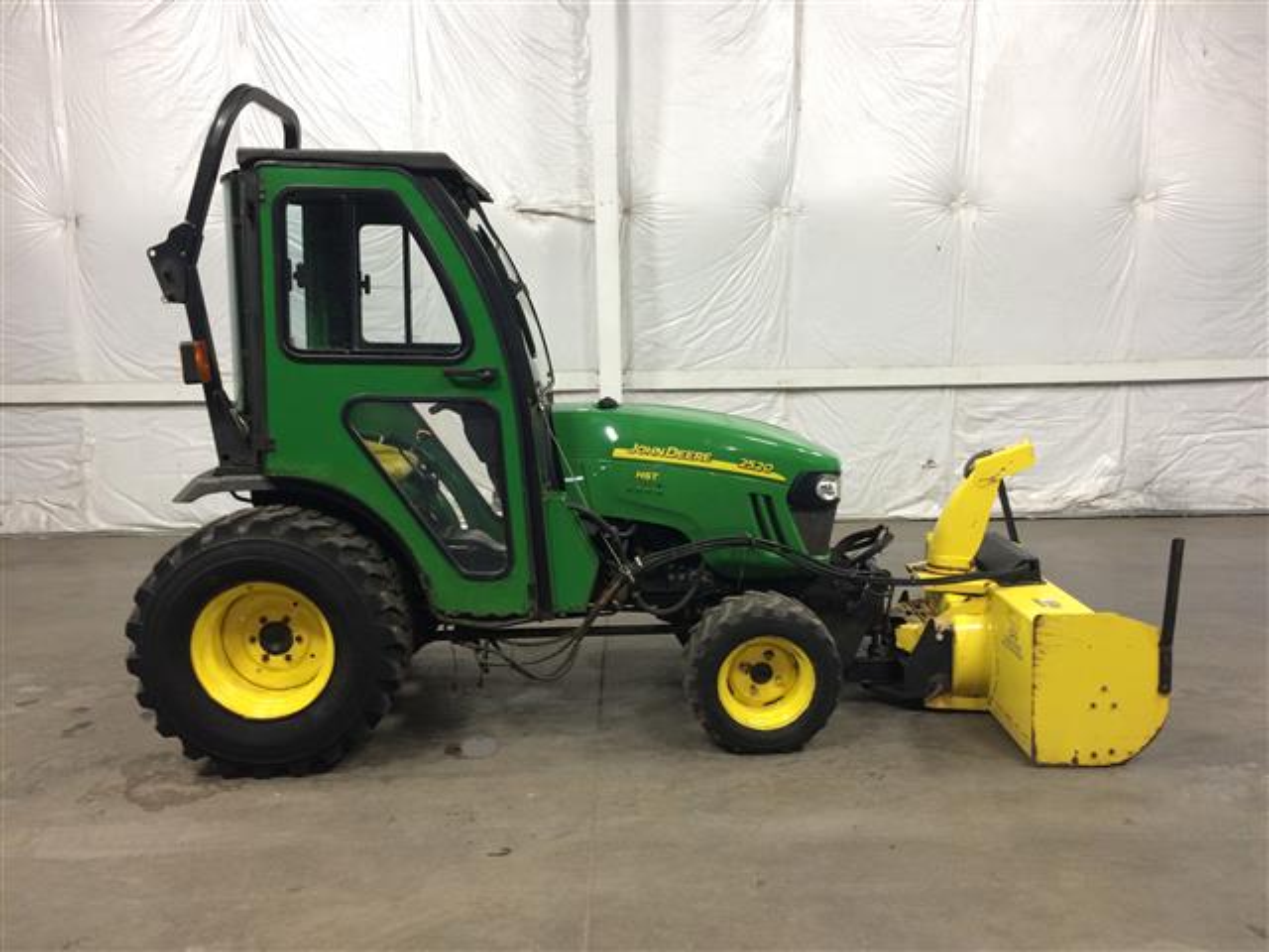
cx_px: 634
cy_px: 476
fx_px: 1063
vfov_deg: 48.2
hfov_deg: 61.7
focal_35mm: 29
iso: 80
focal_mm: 4.15
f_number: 2.2
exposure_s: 1/30
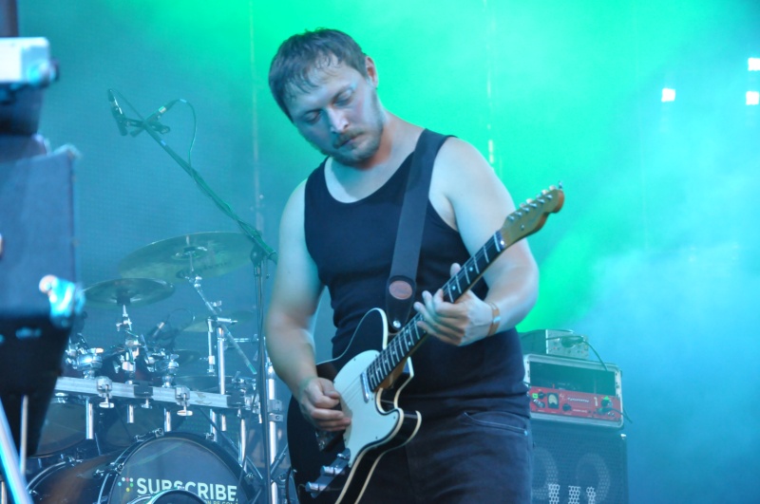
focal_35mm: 128
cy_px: 252
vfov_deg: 10.7
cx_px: 380
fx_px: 2688
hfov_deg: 16.1
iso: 2000
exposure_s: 1/60
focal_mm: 85
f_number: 5.6
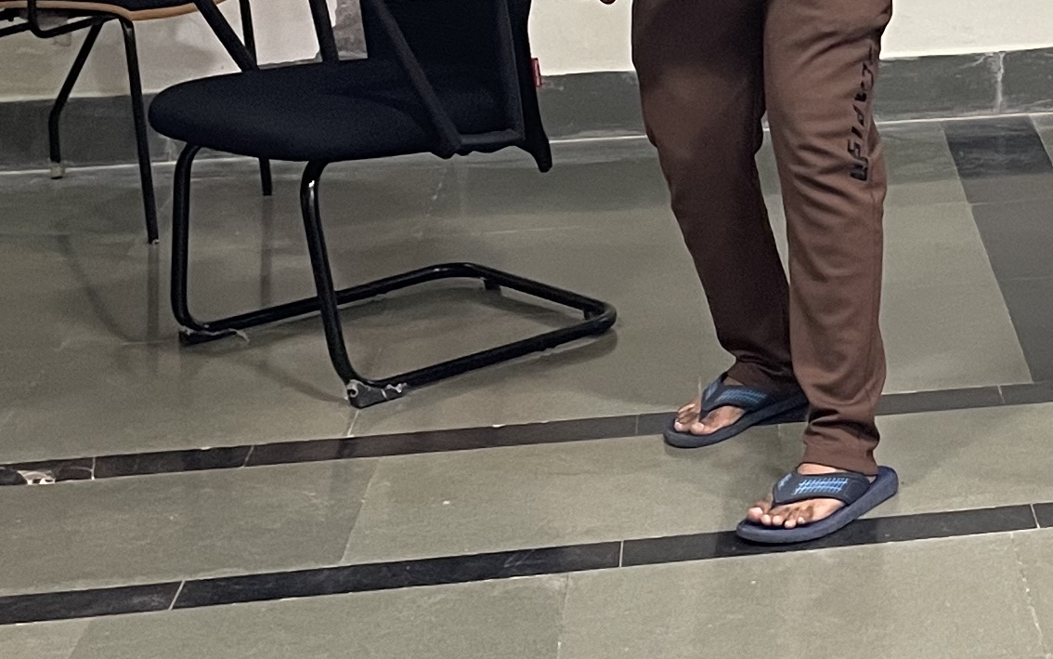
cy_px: -125
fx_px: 2813
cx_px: 1353
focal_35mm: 98
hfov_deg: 19.6
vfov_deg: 13.0
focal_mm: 4.2
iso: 250
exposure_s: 1/50
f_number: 1.6
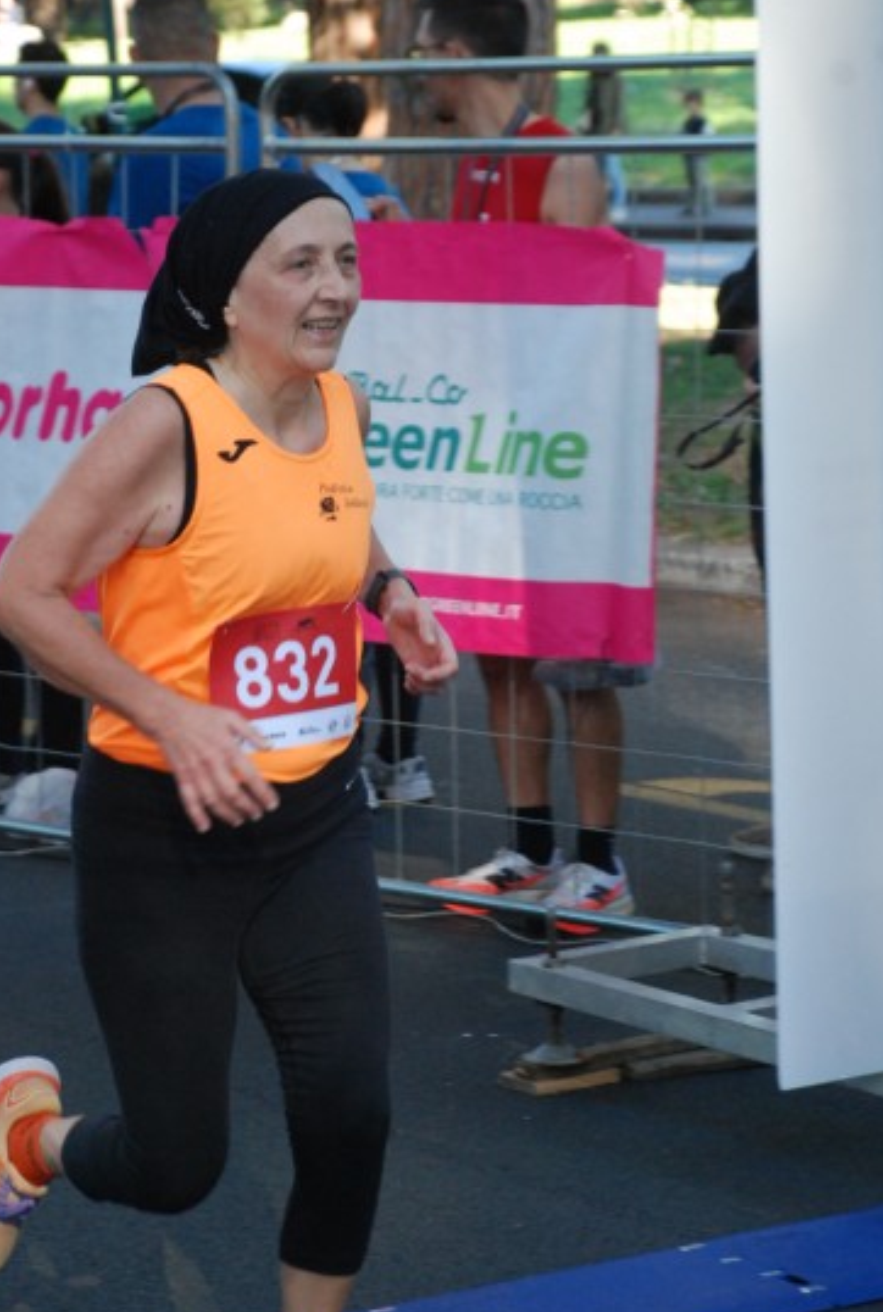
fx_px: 4277
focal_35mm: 117
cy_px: 632
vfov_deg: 17.4
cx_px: 443
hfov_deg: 11.8
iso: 1000
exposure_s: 1/250
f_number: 5.6
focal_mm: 70
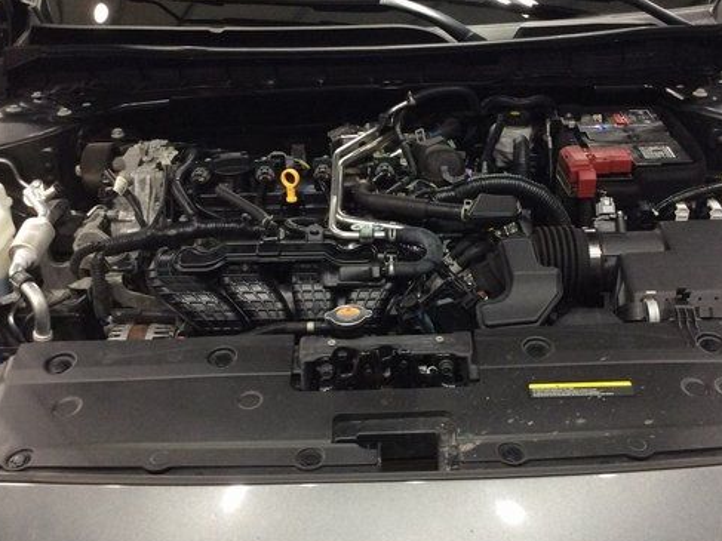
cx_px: 382
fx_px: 876
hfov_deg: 44.8
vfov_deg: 34.3
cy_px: 277
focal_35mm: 42
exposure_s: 1/24
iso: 125
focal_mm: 3.3
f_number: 2.4
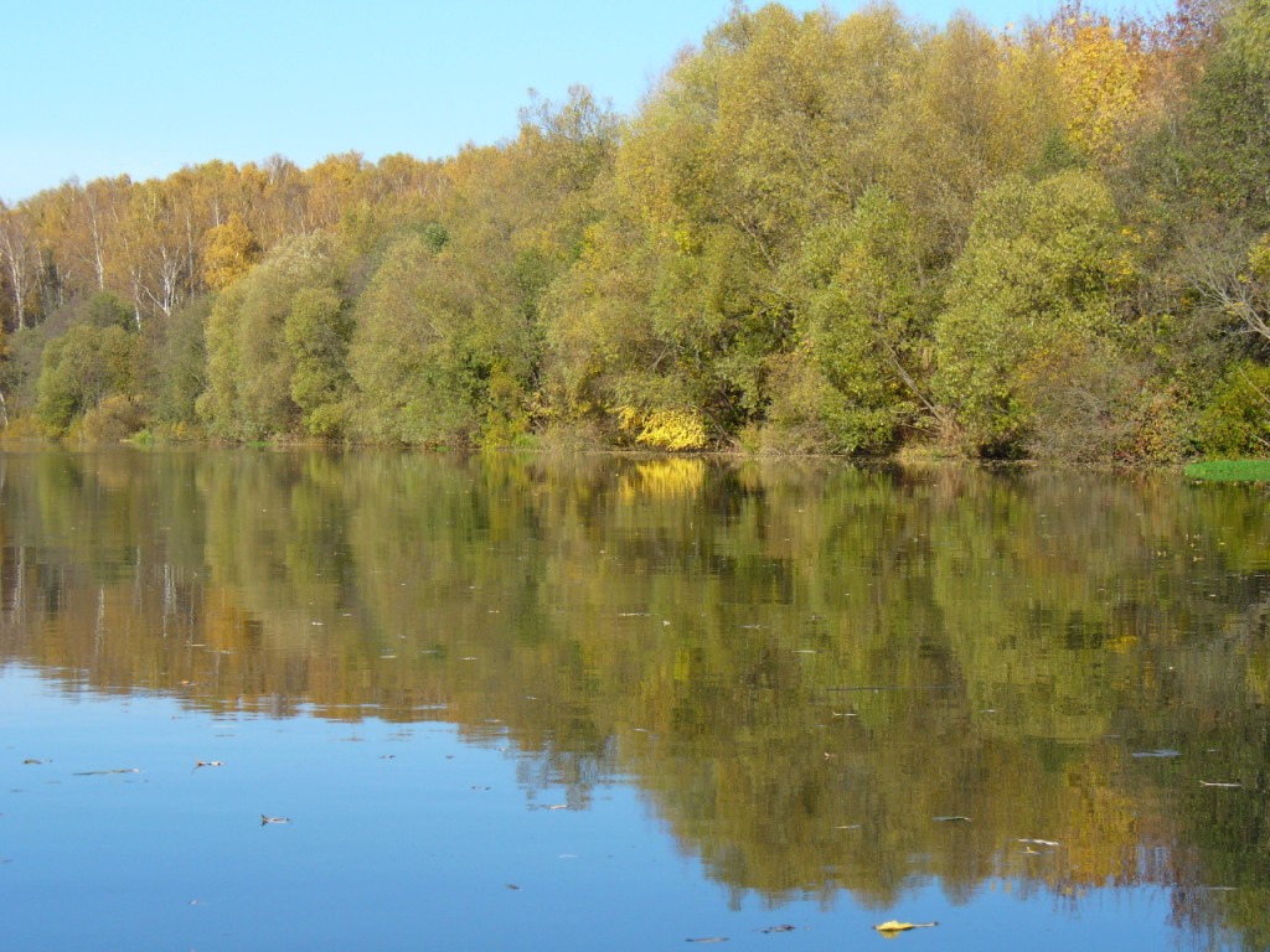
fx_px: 2862
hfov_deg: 25.0
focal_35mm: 78
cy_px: 476
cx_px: 635
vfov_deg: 18.9
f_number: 6.6
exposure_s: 1/200
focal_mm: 12.8
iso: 80
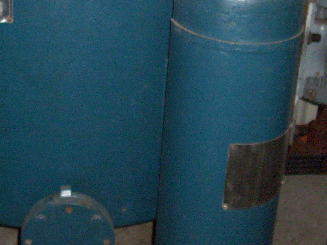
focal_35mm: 79
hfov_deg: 24.7
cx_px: 171
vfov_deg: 18.2
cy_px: -1
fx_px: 746
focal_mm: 5.7
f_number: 2.9
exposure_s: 1/40
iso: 250
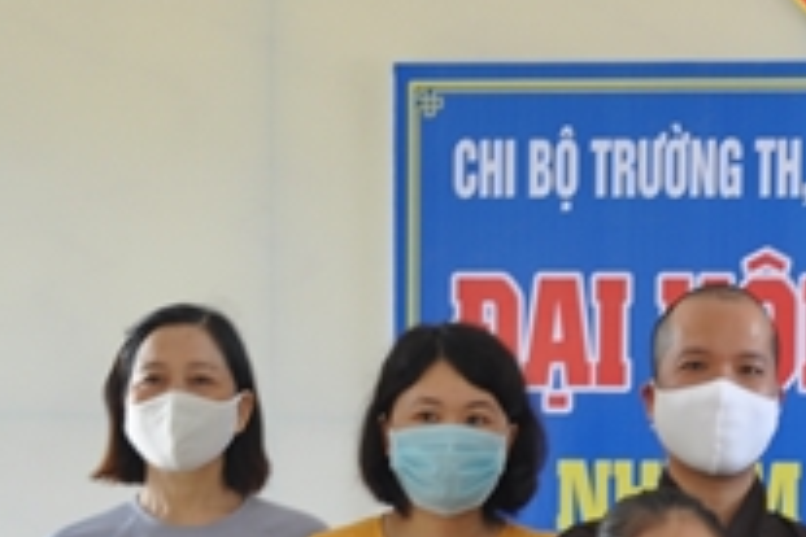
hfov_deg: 16.9
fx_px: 2632
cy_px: 650
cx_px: 861
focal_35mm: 118
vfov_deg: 11.4
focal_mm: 25
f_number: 4
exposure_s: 1/15
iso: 200
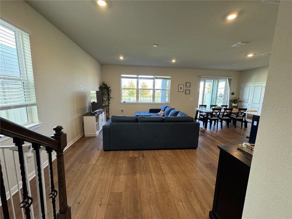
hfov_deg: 102.1
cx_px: 146
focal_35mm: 14
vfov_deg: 85.7
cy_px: 110
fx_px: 118
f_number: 2.2
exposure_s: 1/120
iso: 160
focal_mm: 2.22
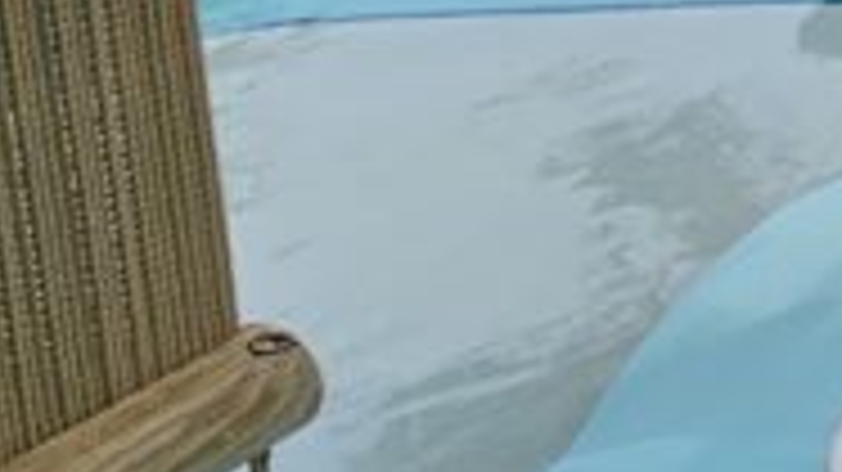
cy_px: -557
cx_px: 2110
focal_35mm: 81
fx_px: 1808
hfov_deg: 14.4
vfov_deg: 12.5
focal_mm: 2.2
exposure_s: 1/2782
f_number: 2.2
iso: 50
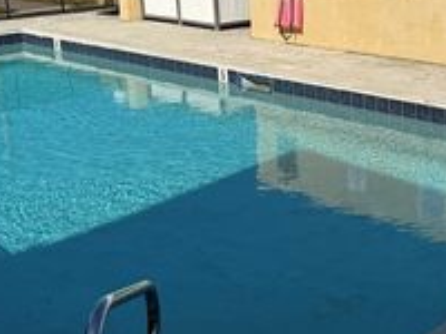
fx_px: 773
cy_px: 99
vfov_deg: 24.2
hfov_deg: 31.0
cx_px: 384
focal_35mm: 60
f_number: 1.78
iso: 80
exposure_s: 1/10309
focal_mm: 6.76
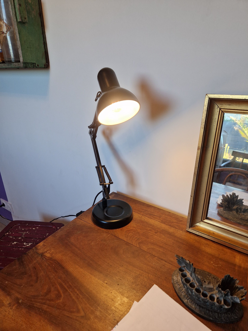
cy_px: 166
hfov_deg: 58.9
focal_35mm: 23
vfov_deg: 73.9
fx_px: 220
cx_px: 124
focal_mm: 5.4
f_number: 1.8
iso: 160
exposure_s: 1/180
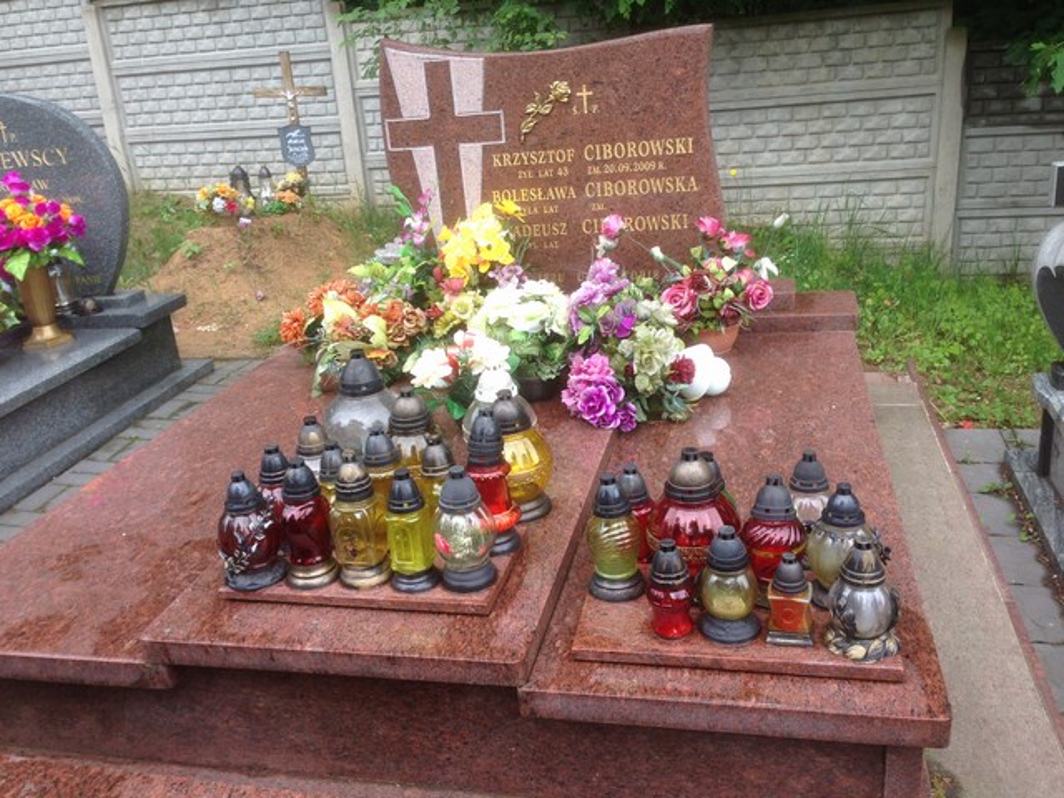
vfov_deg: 42.9
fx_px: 1014
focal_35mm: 33
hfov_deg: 55.4
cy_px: 399
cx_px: 532
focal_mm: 4.12
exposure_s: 1/212
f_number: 2.4
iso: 50
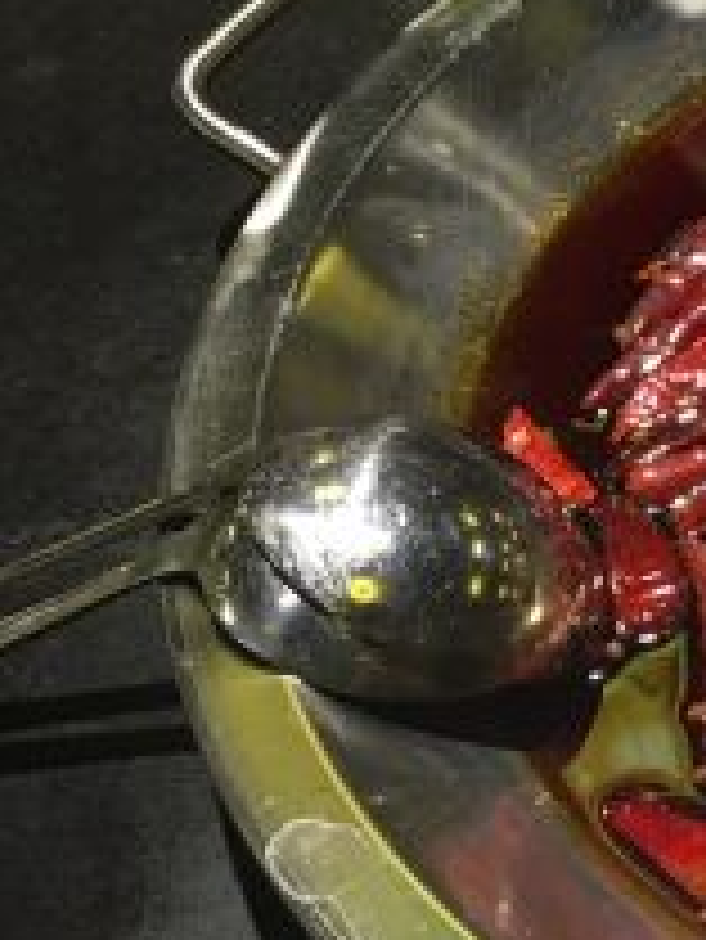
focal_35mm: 97
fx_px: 2635
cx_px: 1171
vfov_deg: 20.2
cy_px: 310
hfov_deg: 14.0
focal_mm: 4.15
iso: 125
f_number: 2.2
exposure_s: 1/33
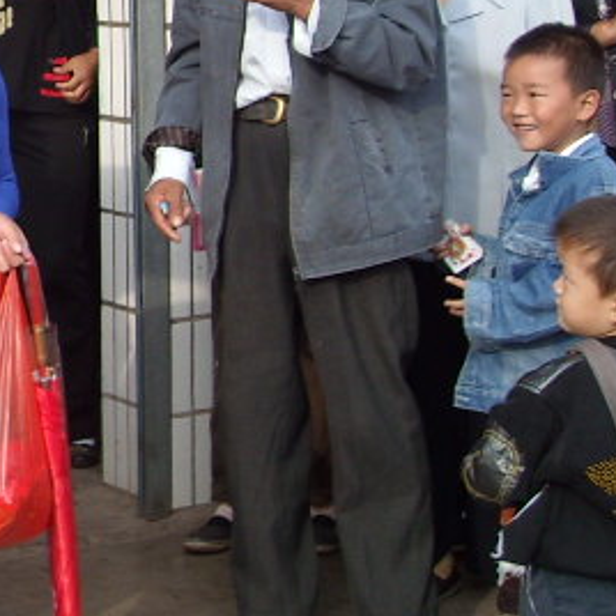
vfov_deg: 14.5
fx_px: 2376
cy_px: -9
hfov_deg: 13.3
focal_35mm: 118
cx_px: -480
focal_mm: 5.7
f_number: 2.8
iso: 64
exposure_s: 1/228
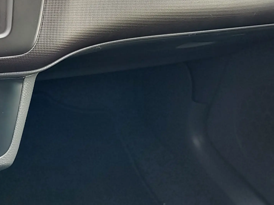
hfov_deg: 30.4
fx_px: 491
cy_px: 3
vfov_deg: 22.8
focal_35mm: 62
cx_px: 52
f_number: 1.8
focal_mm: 5.56
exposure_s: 1/100
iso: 154
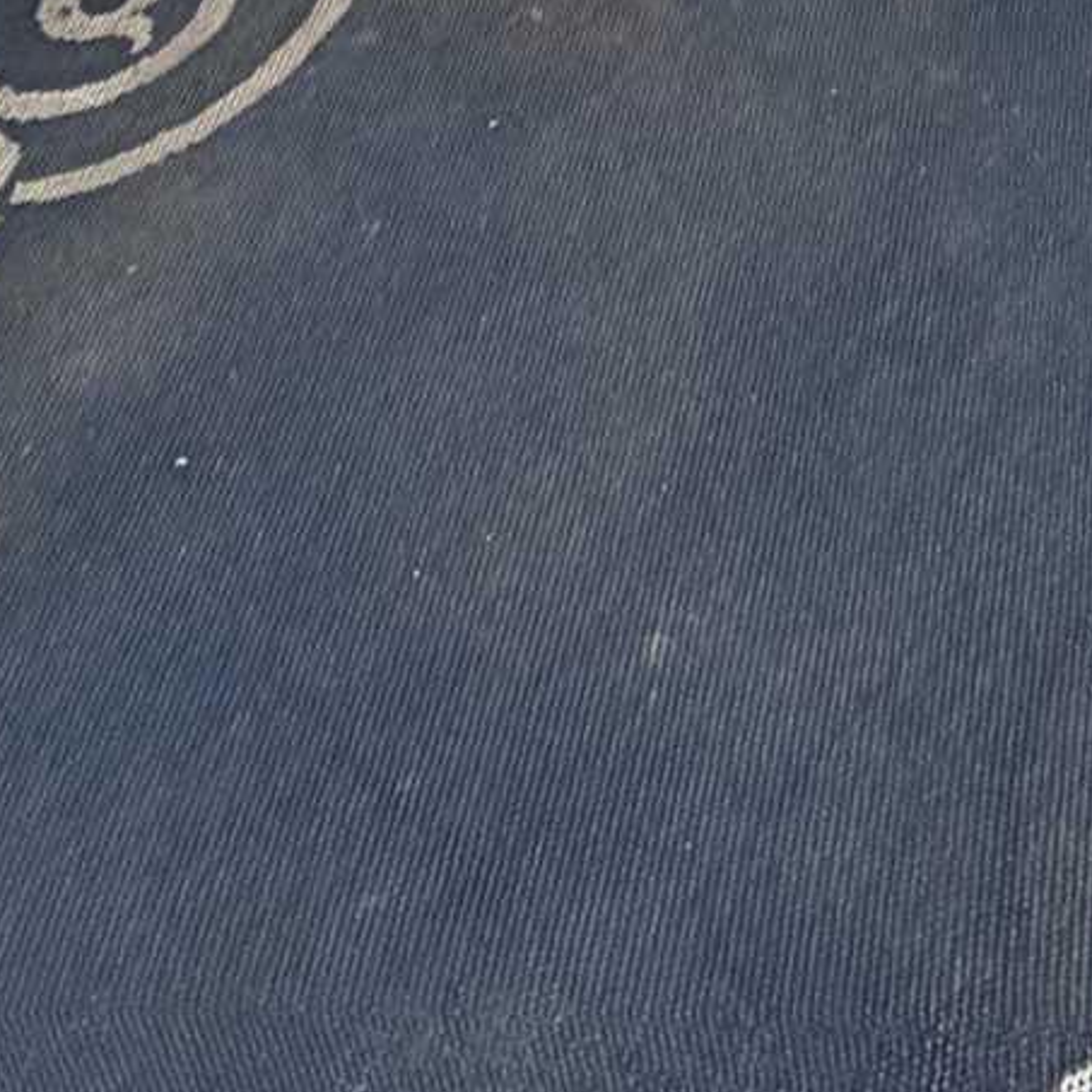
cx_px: 1278
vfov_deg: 13.8
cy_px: -1608
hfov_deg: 19.5
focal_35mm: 84
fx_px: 2998
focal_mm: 2.22
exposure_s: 1/160
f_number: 2.2
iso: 64
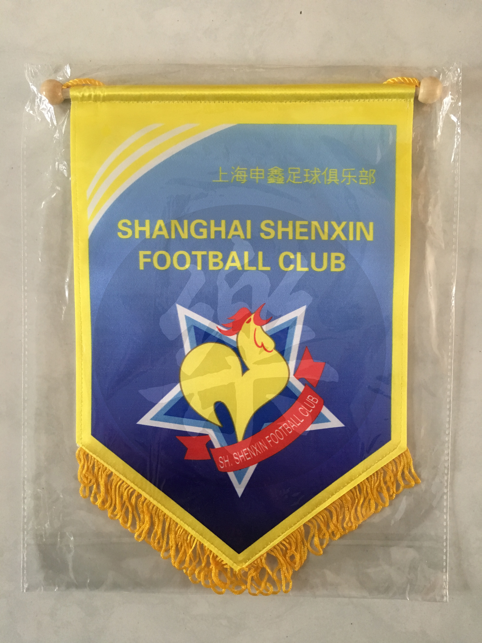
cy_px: 322
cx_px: 241
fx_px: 538
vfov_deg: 61.7
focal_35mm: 29
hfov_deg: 48.2
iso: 200
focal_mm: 4.15
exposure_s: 1/33
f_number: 2.2
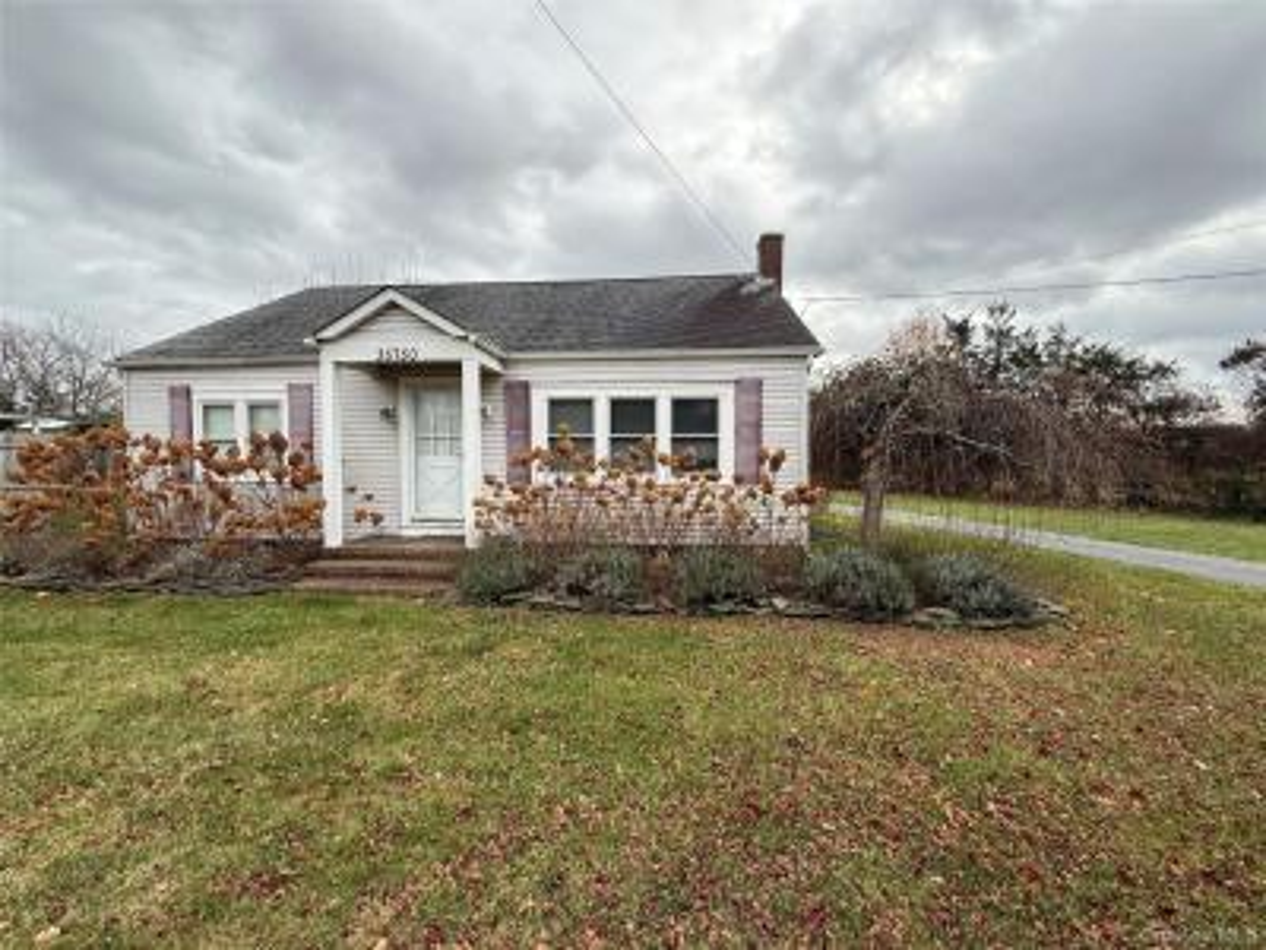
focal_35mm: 14
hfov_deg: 102.1
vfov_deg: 85.7
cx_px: 633
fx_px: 512
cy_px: 475
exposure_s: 1/479
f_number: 2.2
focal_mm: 2.22
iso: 50
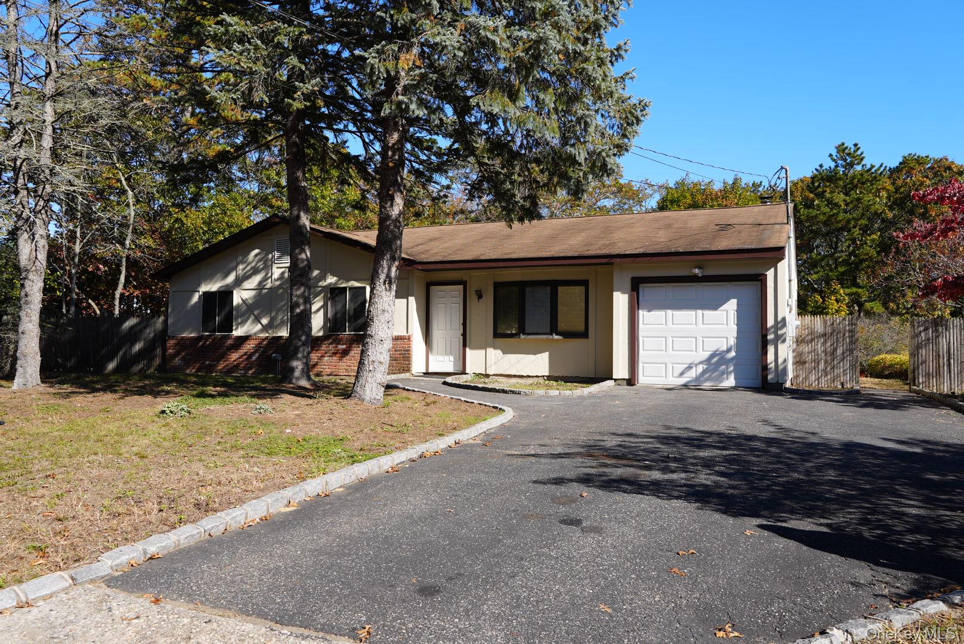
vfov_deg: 46.5
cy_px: 322
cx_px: 482
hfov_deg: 65.4
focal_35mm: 28
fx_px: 750
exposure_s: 1/125
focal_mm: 28
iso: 80
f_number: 9
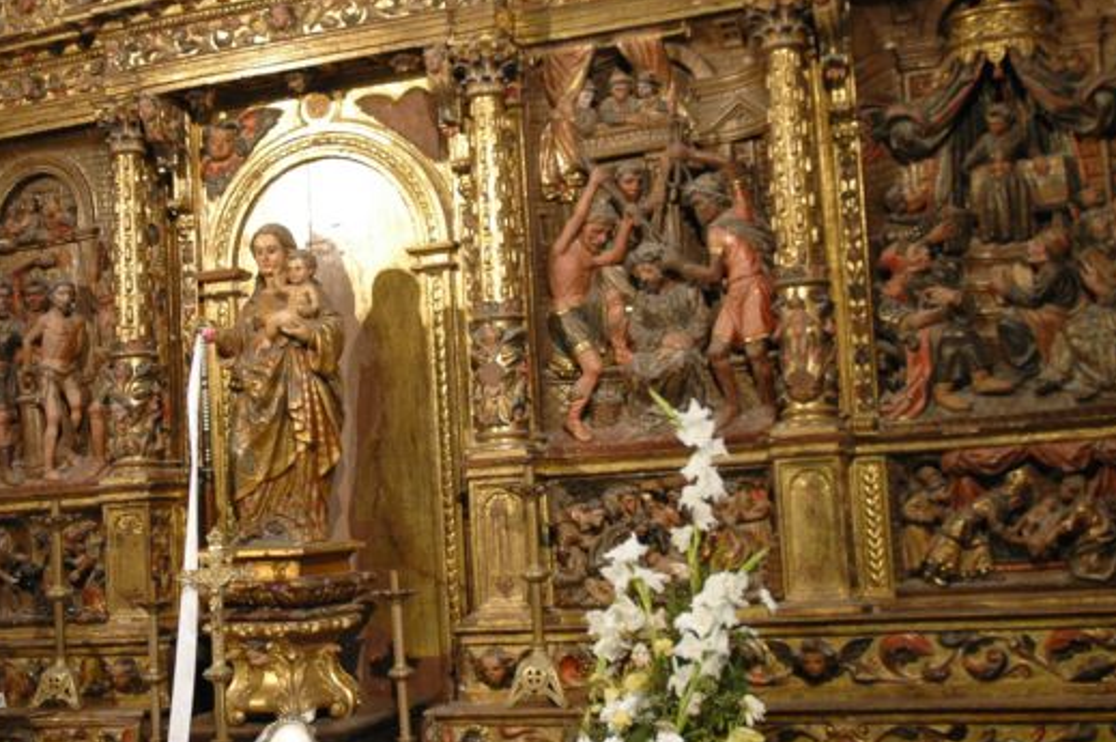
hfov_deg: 34.3
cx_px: 357
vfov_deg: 23.4
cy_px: 349
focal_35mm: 58
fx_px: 1789
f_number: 3.8
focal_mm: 25
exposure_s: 1/15
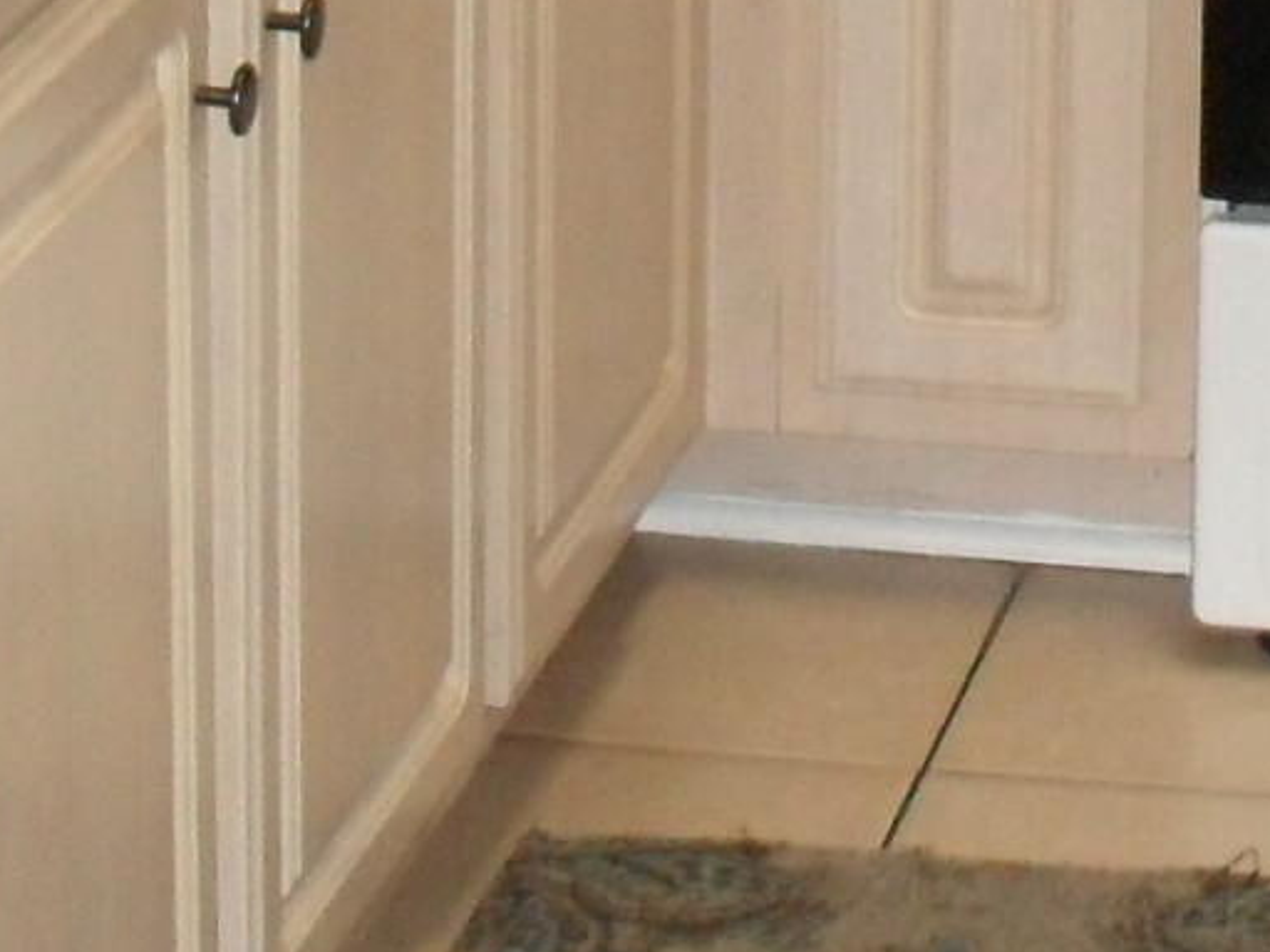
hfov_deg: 9.5
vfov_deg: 7.0
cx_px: 1511
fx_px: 7521
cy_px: -873
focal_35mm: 205
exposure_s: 1/45
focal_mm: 6.3
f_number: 3.2
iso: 200
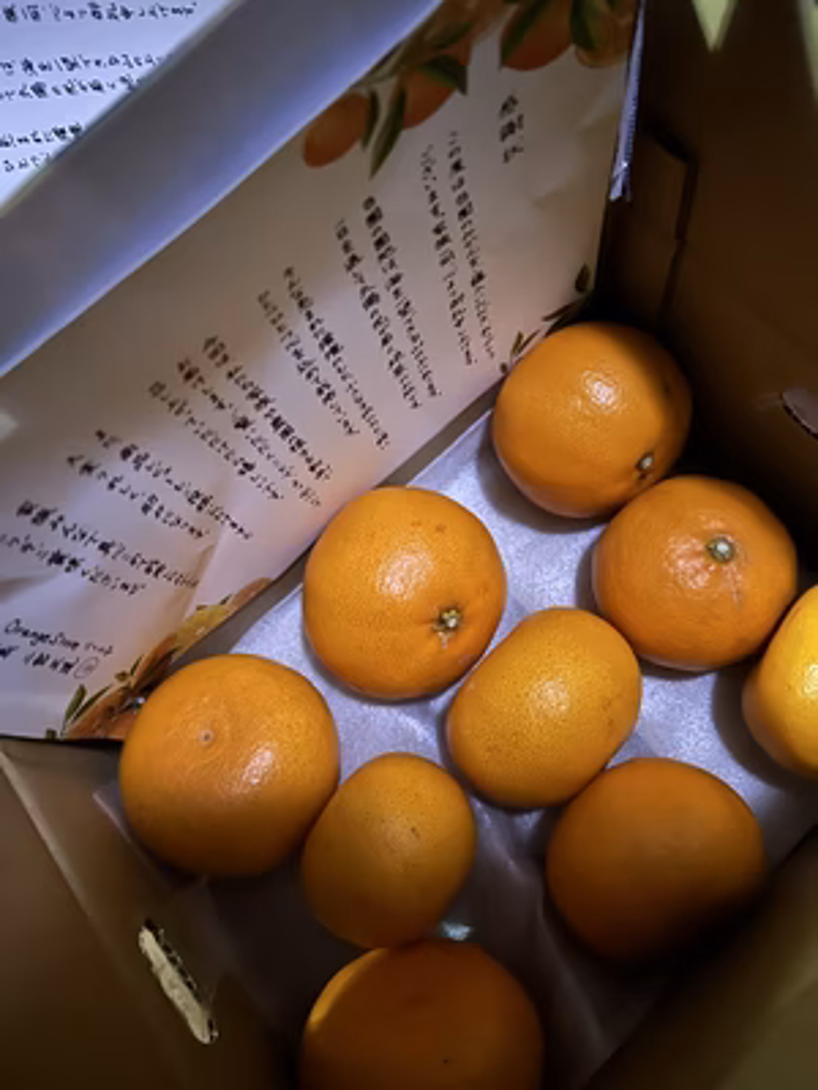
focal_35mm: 26
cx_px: 409
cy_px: 545
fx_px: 819
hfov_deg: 53.1
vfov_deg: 67.3
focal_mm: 5.7
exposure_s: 1/9
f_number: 1.5
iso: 1000
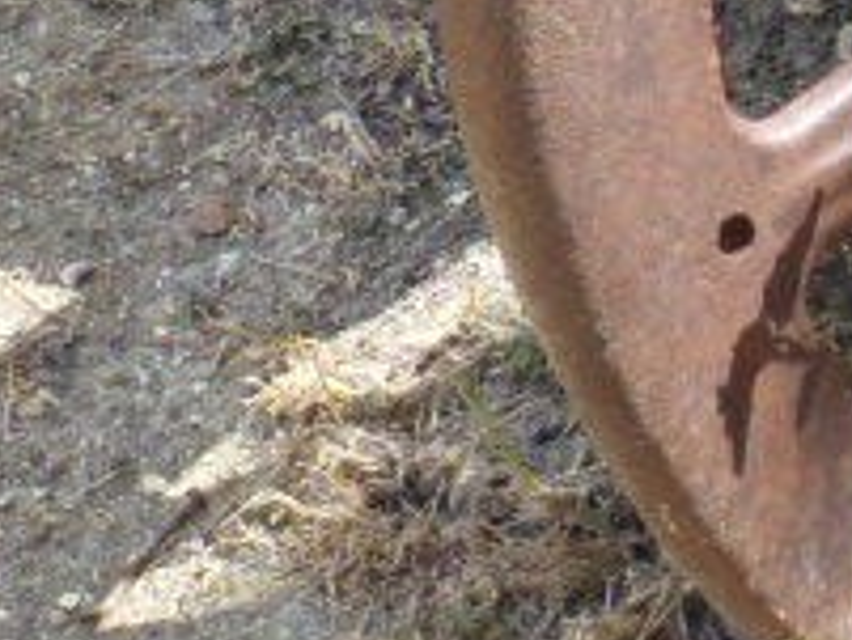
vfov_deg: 5.4
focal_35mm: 274
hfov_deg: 7.1
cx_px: 1246
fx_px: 6748
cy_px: -225
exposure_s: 1/100
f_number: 5.6
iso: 100
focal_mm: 15.3
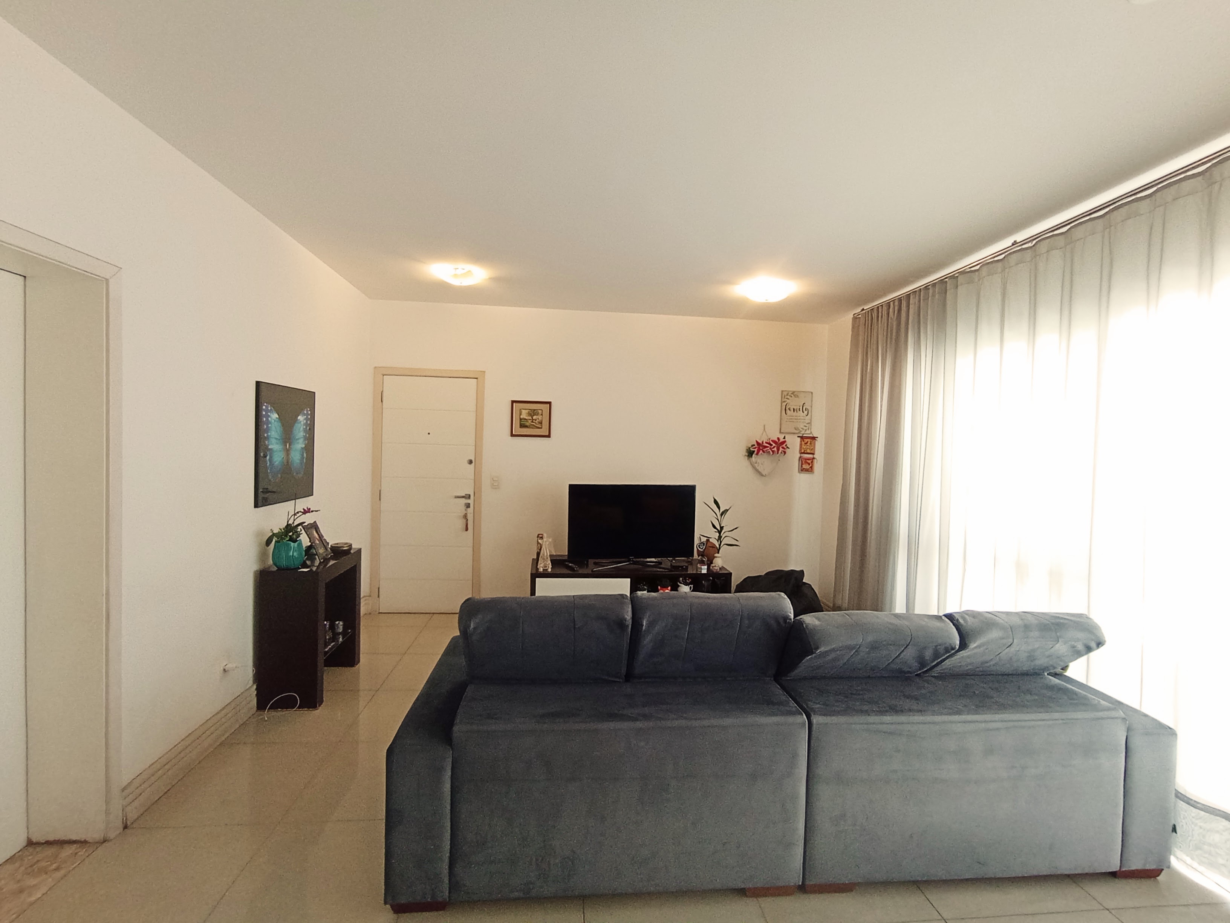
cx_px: 615
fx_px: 569
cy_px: 462
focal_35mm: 16
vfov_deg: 78.1
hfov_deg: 94.5
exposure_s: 1/60
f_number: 2.2
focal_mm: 1.65
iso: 208
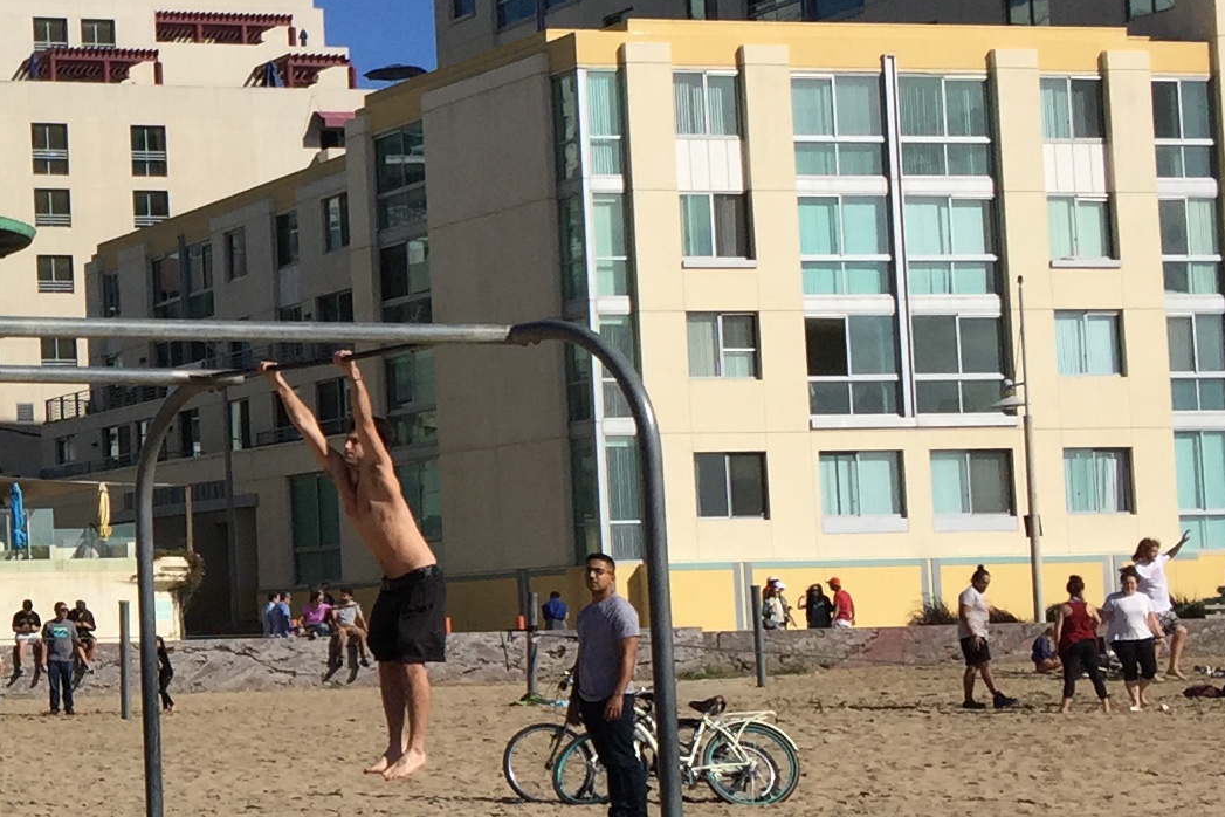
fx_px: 3198
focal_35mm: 94
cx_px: -321
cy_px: 461
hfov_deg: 20.1
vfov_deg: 14.5
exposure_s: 1/4950
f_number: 2.2
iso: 32
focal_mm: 4.15
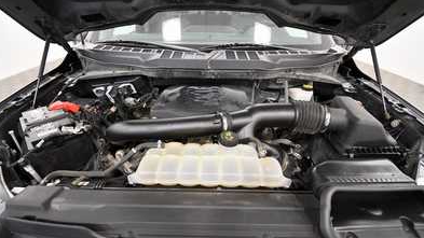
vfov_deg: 67.0
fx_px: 180
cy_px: 124
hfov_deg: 99.4
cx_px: 209
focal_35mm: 16
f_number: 4.5
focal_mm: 10
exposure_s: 1/125
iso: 1600
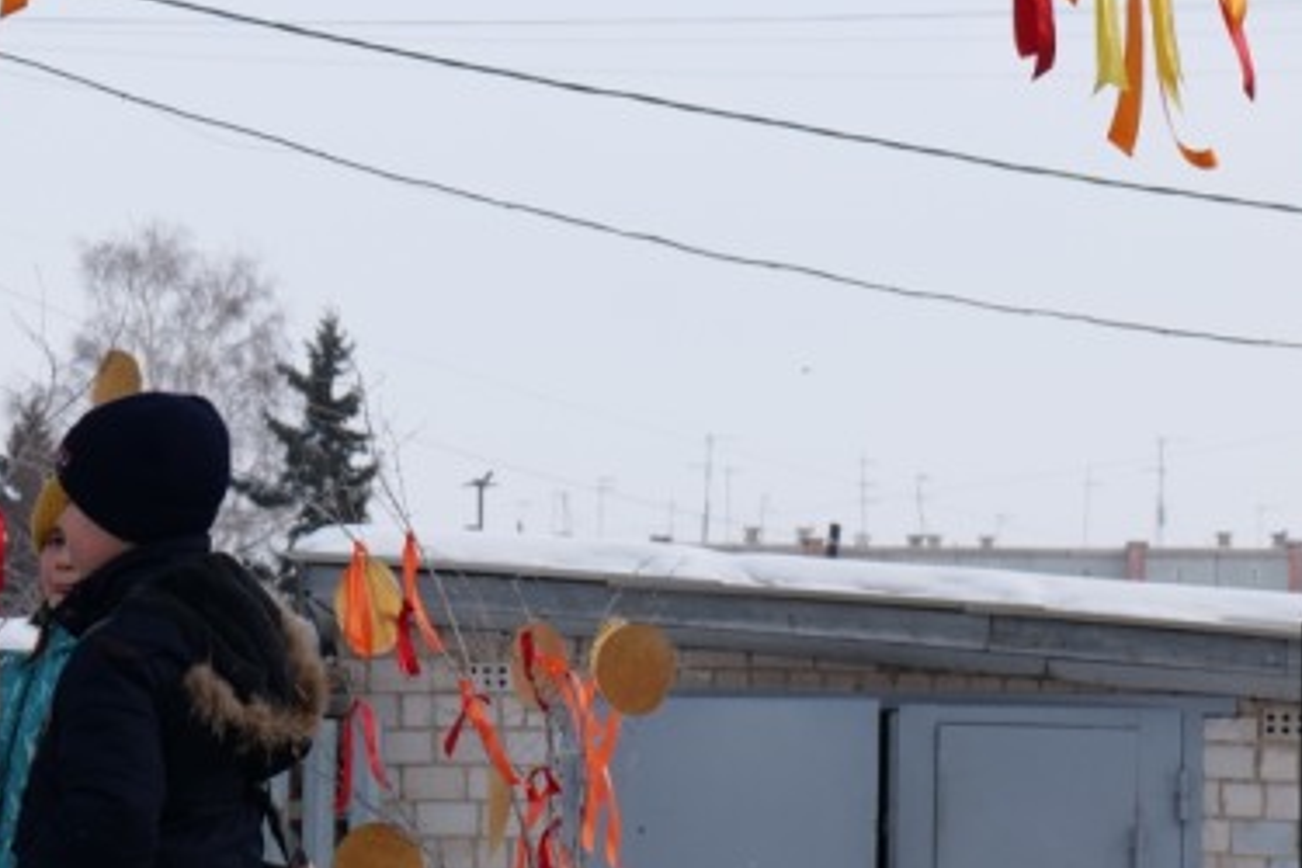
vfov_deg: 8.4
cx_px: 10
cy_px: 700
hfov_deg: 12.4
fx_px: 5931
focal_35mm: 164
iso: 100
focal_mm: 60
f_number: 8
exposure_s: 1/200
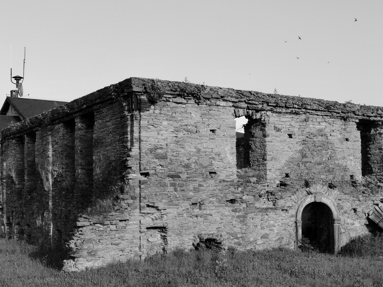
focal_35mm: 50
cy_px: 148
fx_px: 553
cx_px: 224
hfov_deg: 38.1
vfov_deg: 29.1
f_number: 5
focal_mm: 6.8
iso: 100
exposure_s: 1/250
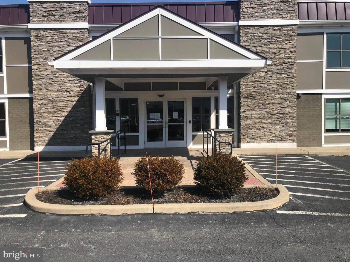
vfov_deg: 49.7
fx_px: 283
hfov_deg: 63.4
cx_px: 175
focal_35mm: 28
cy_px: 131
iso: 20
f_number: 1.8
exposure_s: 1/2024
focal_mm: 4
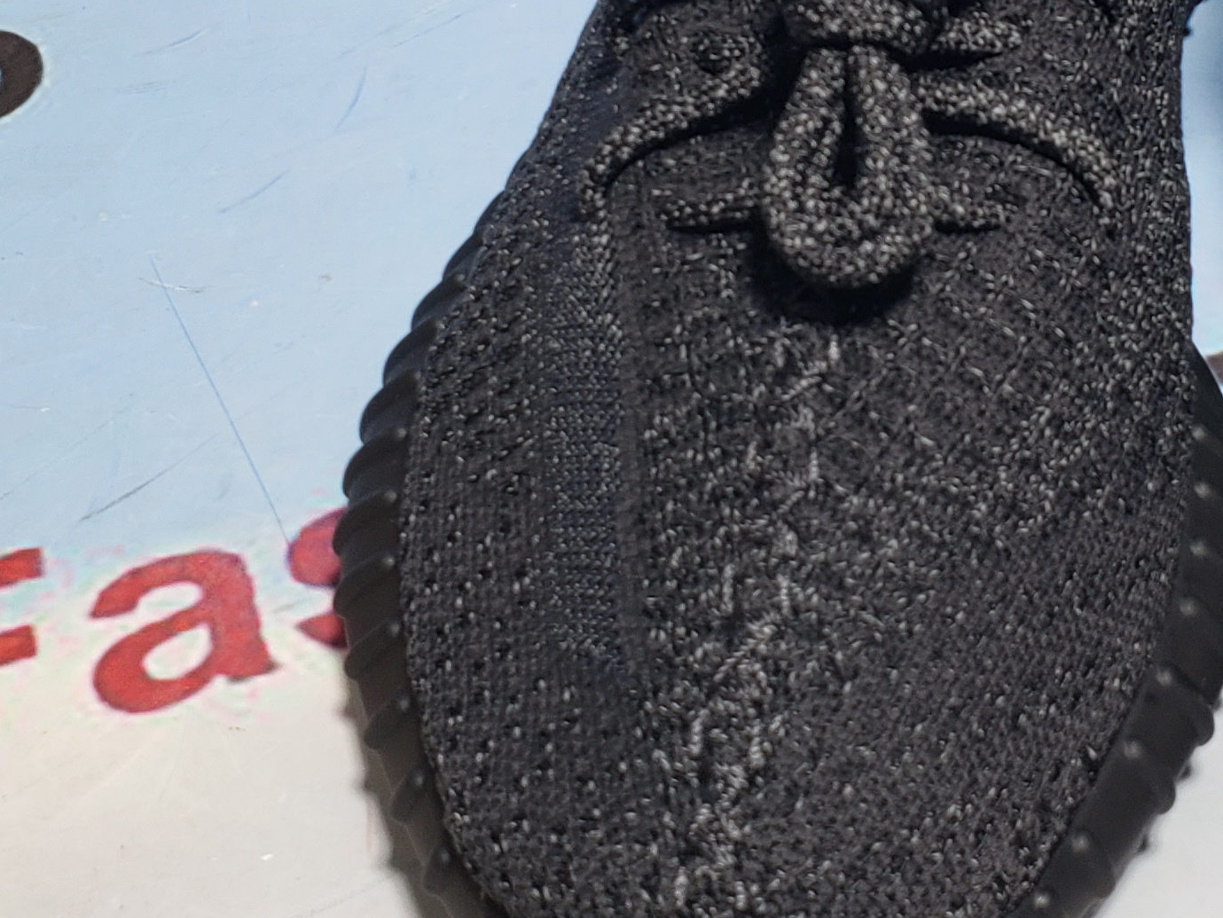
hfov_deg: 25.4
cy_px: 129
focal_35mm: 76
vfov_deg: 19.1
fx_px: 2686
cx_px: 902
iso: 50
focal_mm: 4.3
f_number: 2.4
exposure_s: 1/130
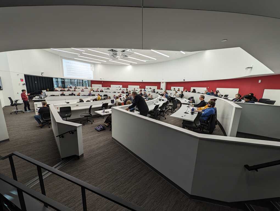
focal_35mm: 12
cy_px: 106
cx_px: 140
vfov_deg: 94.6
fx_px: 97
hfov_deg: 110.5
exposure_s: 1/30
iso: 42
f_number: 1.95
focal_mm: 2.23
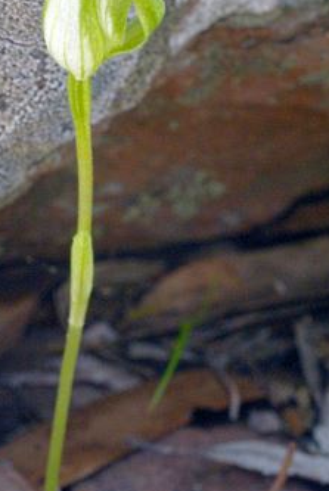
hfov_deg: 11.1
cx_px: 96
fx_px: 1694
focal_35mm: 124
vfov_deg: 16.5
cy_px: 211
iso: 1600
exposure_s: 1/50
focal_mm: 50
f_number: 16
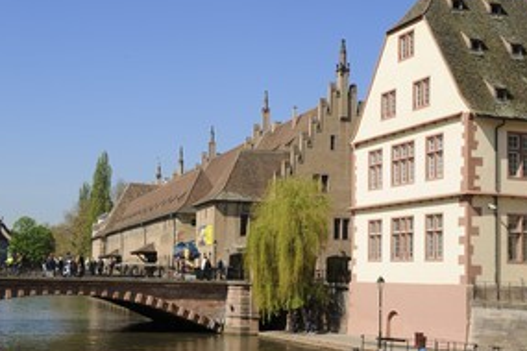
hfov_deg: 37.5
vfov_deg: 25.5
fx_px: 776
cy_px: 187
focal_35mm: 53
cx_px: 231
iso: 200
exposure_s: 1/160
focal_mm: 36
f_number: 14
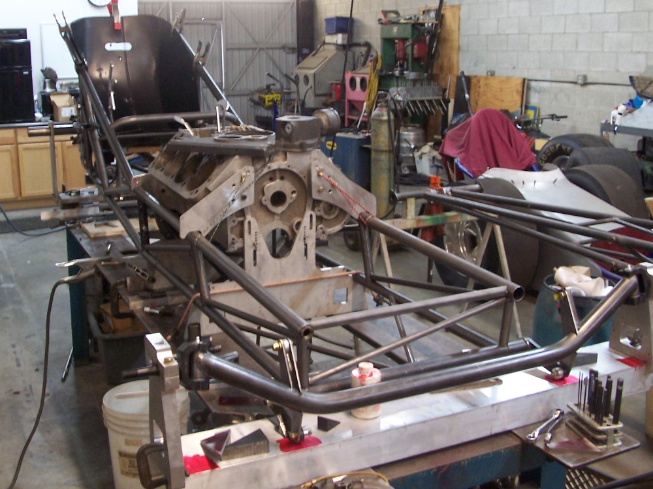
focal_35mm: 42
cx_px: 296
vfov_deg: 34.3
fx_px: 792
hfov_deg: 44.7
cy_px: 224
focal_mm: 6
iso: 140
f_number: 2.8
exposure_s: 1/8
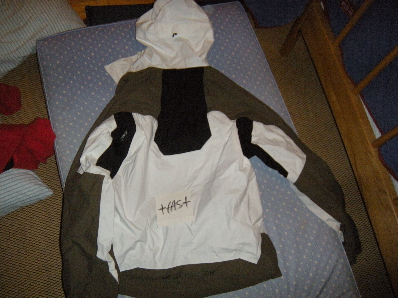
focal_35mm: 35
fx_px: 402
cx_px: 199
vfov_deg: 40.7
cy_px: 149
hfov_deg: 52.6
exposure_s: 1/60
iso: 400
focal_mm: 5.9
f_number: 3.8
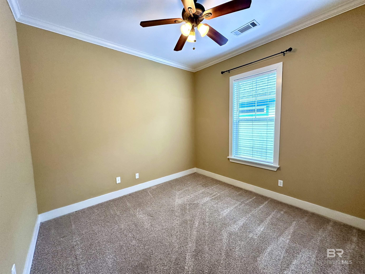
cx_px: 182
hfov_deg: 102.1
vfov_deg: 85.7
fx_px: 148
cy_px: 137
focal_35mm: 14
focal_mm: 2.22
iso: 200
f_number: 2.2
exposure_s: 1/120
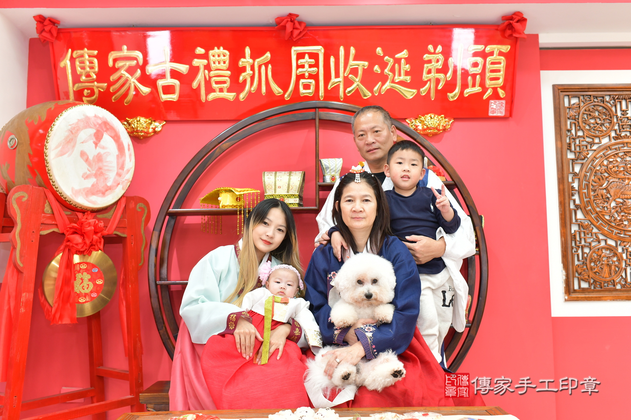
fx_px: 613
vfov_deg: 37.9
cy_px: 210
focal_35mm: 35
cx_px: 316
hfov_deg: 54.4
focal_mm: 35
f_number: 4.5
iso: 800
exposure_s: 1/200
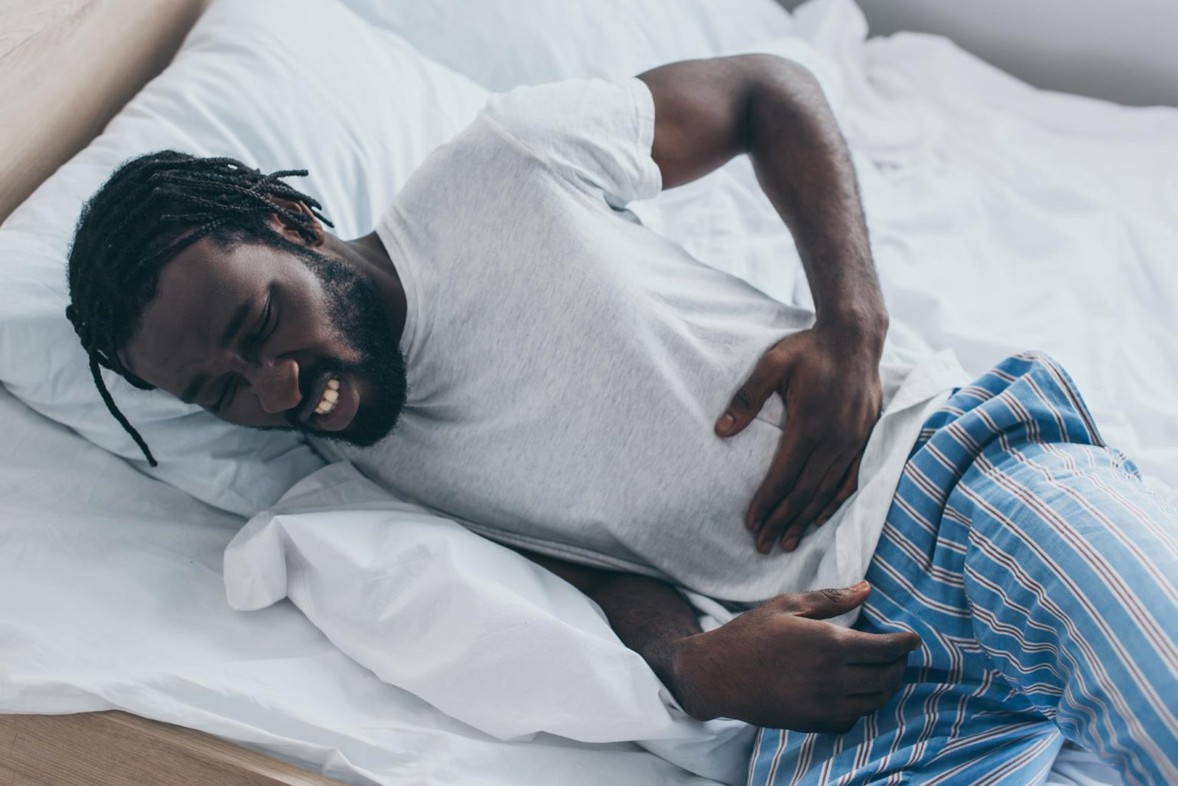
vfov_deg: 27.0
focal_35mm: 50
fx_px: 1636
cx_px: 589
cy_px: 393
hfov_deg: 39.6
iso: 400
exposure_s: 1/100
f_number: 3.5
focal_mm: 50
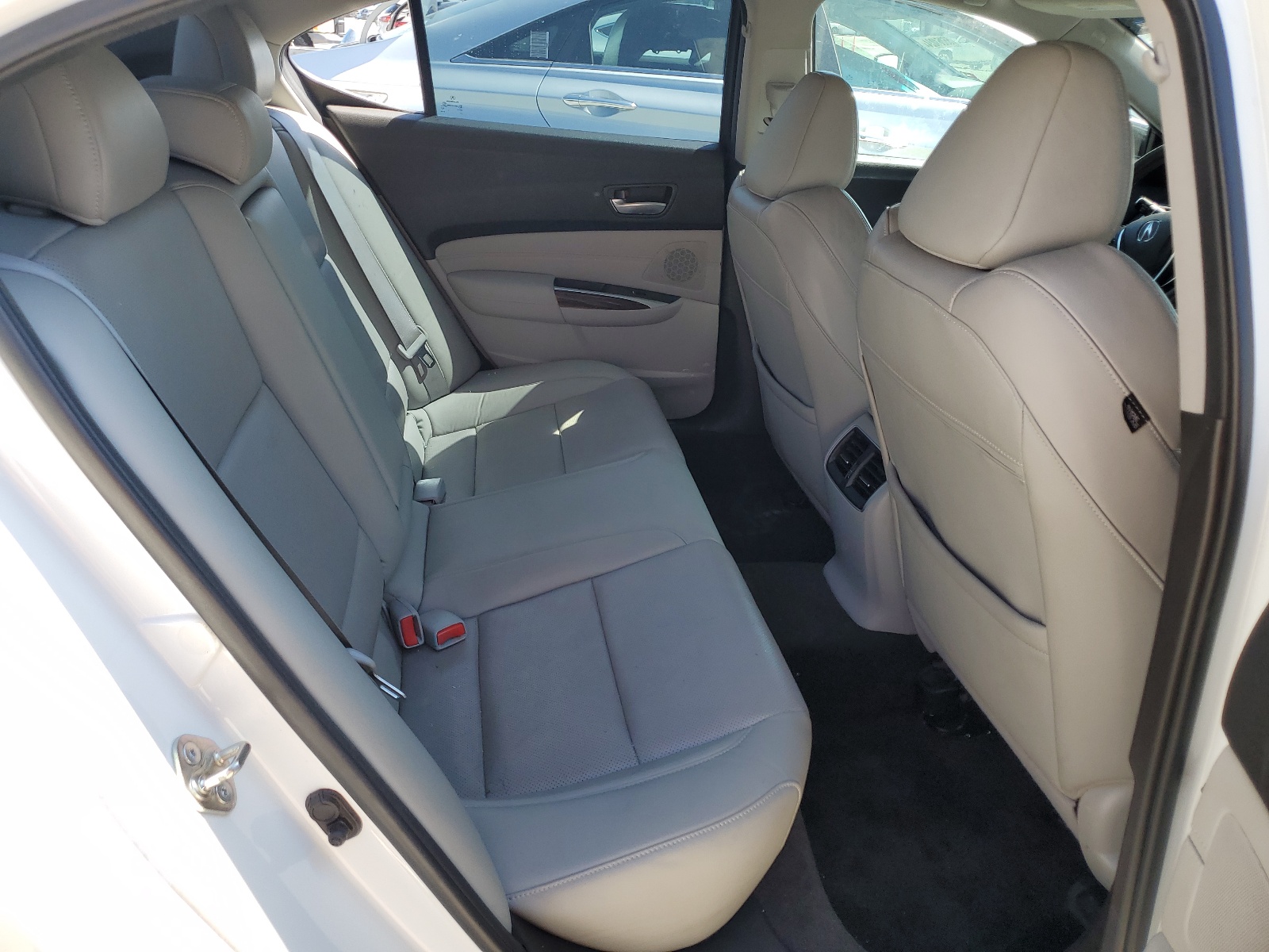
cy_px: 476
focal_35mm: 26
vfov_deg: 53.1
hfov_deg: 67.3
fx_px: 953
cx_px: 634
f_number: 1.5
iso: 50
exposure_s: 1/588
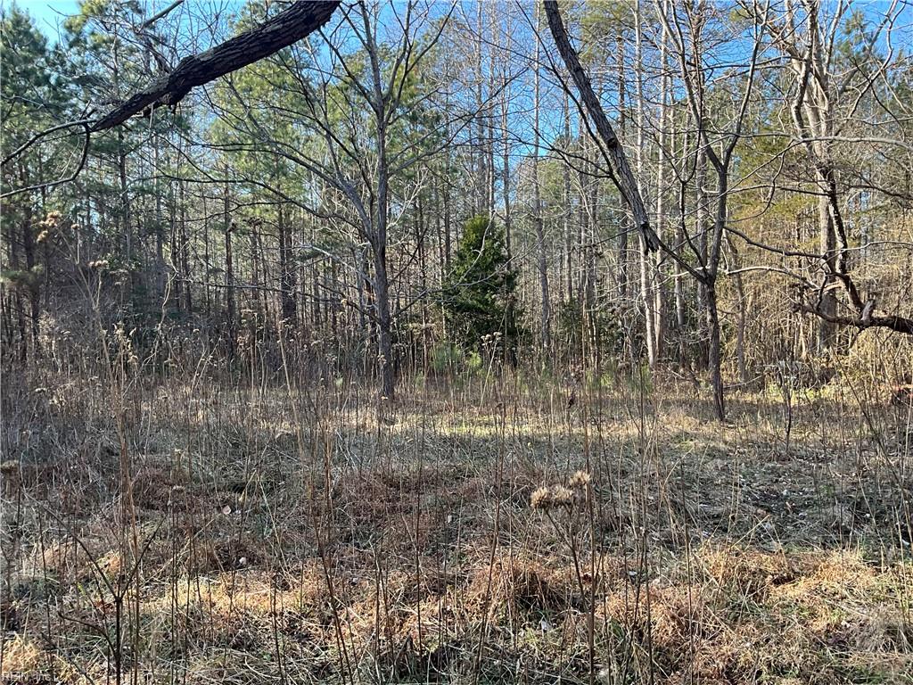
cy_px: 342
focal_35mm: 29
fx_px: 765
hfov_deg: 61.7
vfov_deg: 48.2
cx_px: 456
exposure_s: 1/172
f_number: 1.8
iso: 20
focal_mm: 3
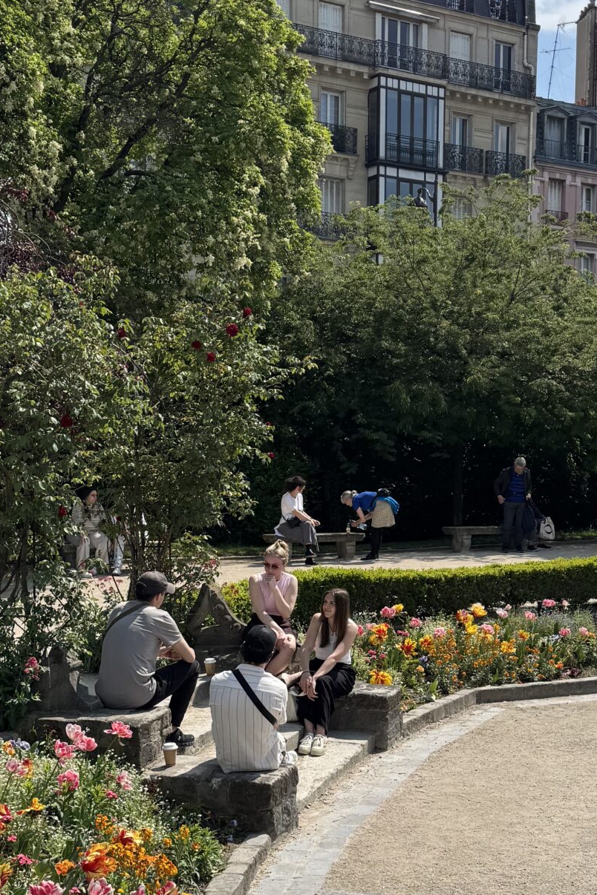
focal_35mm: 53
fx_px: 1318
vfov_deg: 37.4
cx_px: 338
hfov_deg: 25.5
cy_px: 531
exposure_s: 1/6410
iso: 80
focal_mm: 6.76
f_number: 1.78
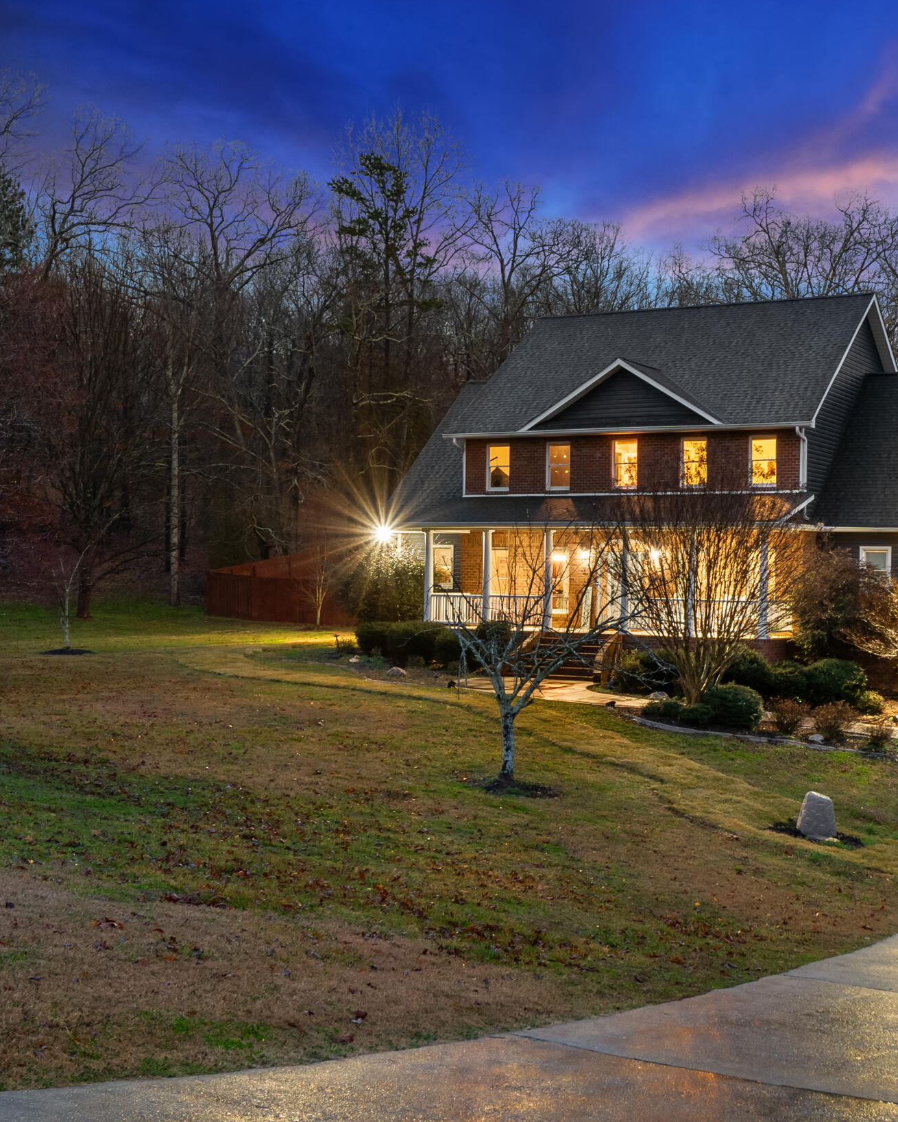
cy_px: 564
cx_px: 720
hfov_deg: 33.9
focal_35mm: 43
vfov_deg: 42.9
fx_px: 1428
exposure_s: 8
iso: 200
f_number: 9
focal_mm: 20
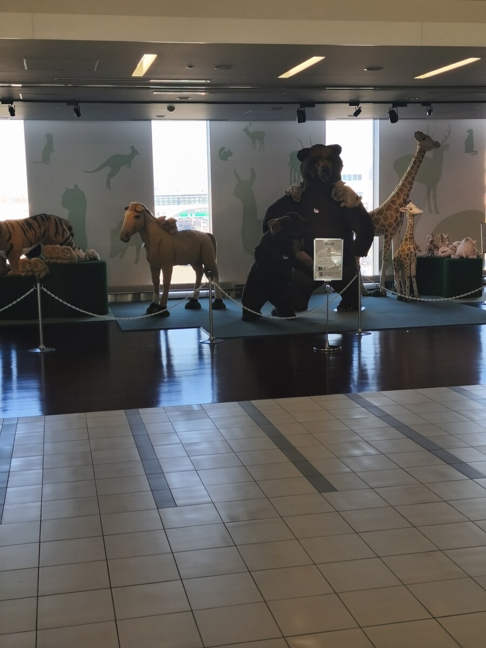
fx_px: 861
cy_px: 324
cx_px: 243
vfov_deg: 41.2
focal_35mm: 46
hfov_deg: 31.5
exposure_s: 1/186
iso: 50
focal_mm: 6.18
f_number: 1.65
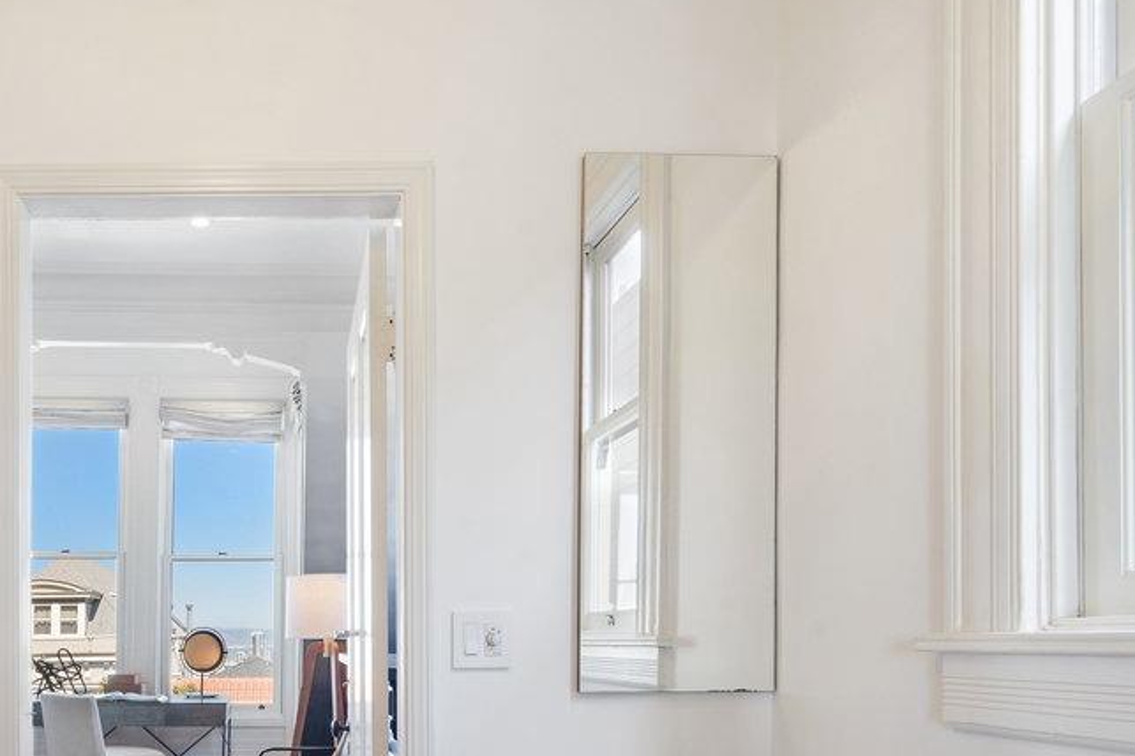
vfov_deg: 43.7
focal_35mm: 28
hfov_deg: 62.5
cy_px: 627
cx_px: 311
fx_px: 882
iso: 400
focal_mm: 15
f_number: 9
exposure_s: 1/13
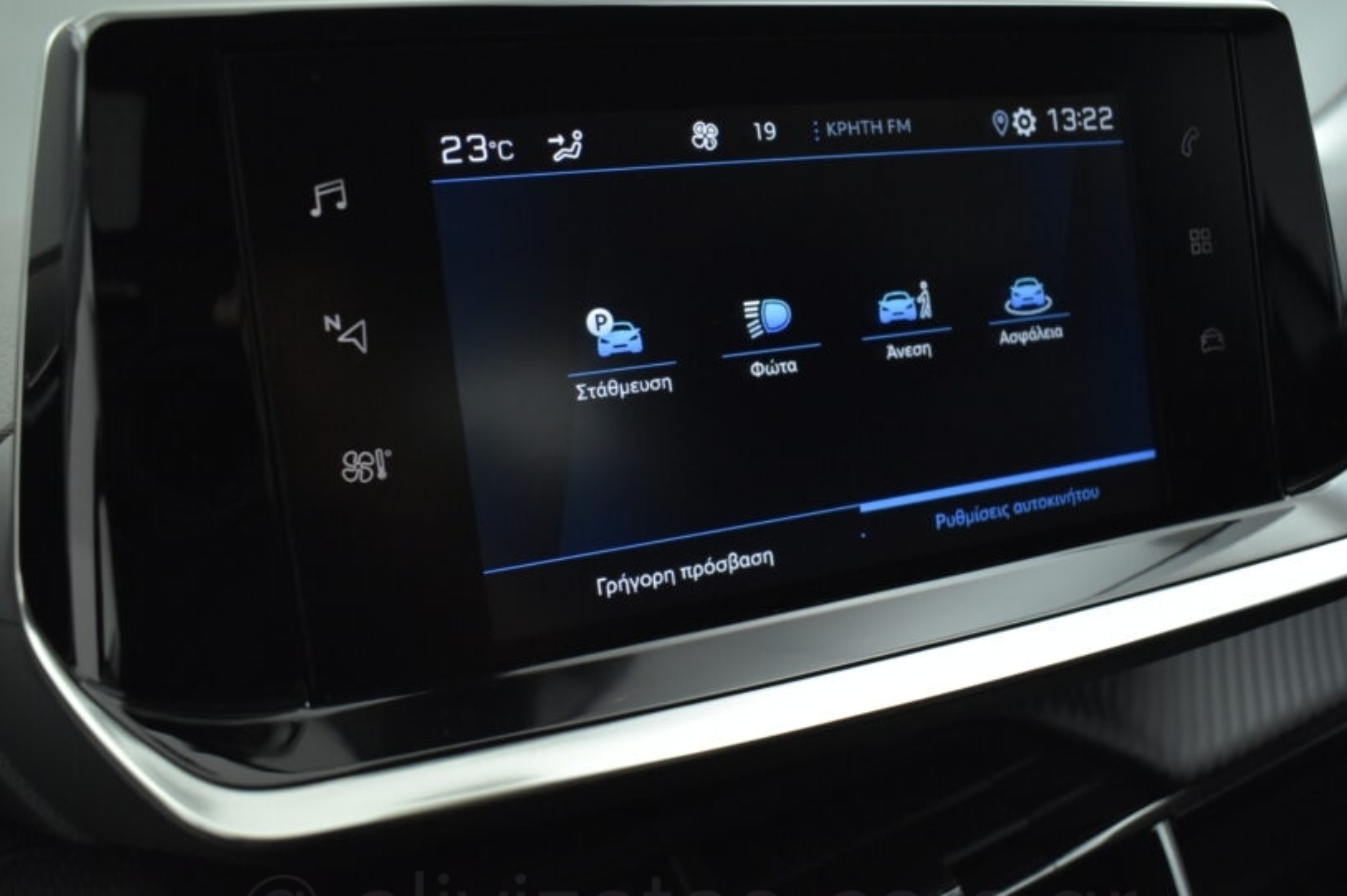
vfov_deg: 38.8
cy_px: 430
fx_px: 1272
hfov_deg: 55.8
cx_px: 687
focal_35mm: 34
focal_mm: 18
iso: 1600
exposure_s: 1/100
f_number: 3.5
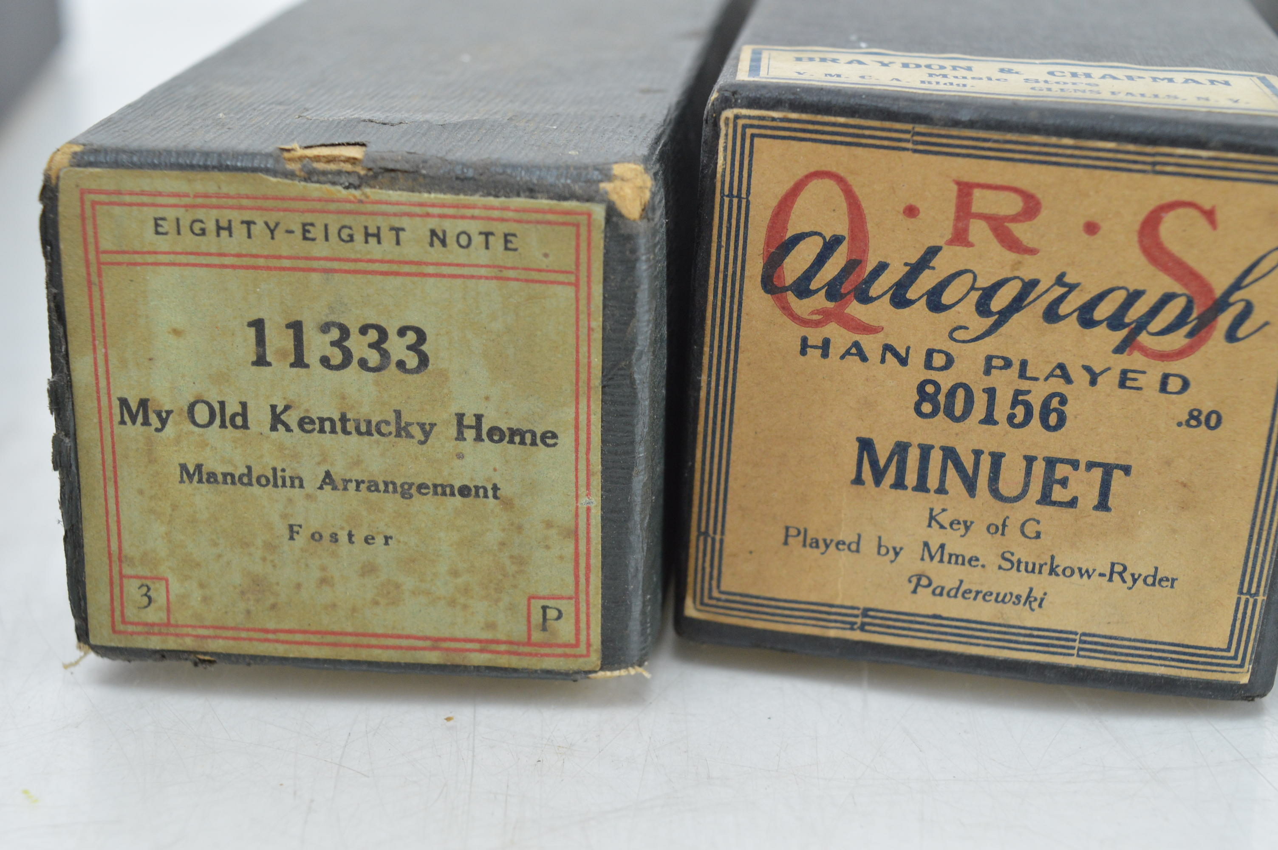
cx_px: 639
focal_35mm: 57
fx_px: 2022
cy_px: 425
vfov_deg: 23.7
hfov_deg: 35.1
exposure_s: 1/60
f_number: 6.3
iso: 800
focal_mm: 38
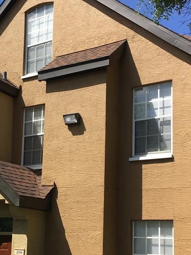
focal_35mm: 60
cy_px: 176
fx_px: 441
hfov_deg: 24.2
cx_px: 54
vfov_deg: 31.8
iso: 25
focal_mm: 4.15
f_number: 2.2
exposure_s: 1/1304
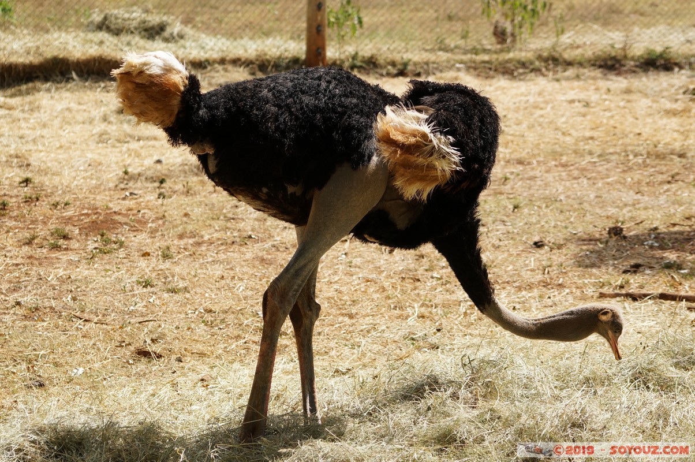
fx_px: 3124
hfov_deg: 12.7
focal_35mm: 162
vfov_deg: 8.5
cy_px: 231
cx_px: 348
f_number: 5.6
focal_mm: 108
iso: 400
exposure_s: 1/1250
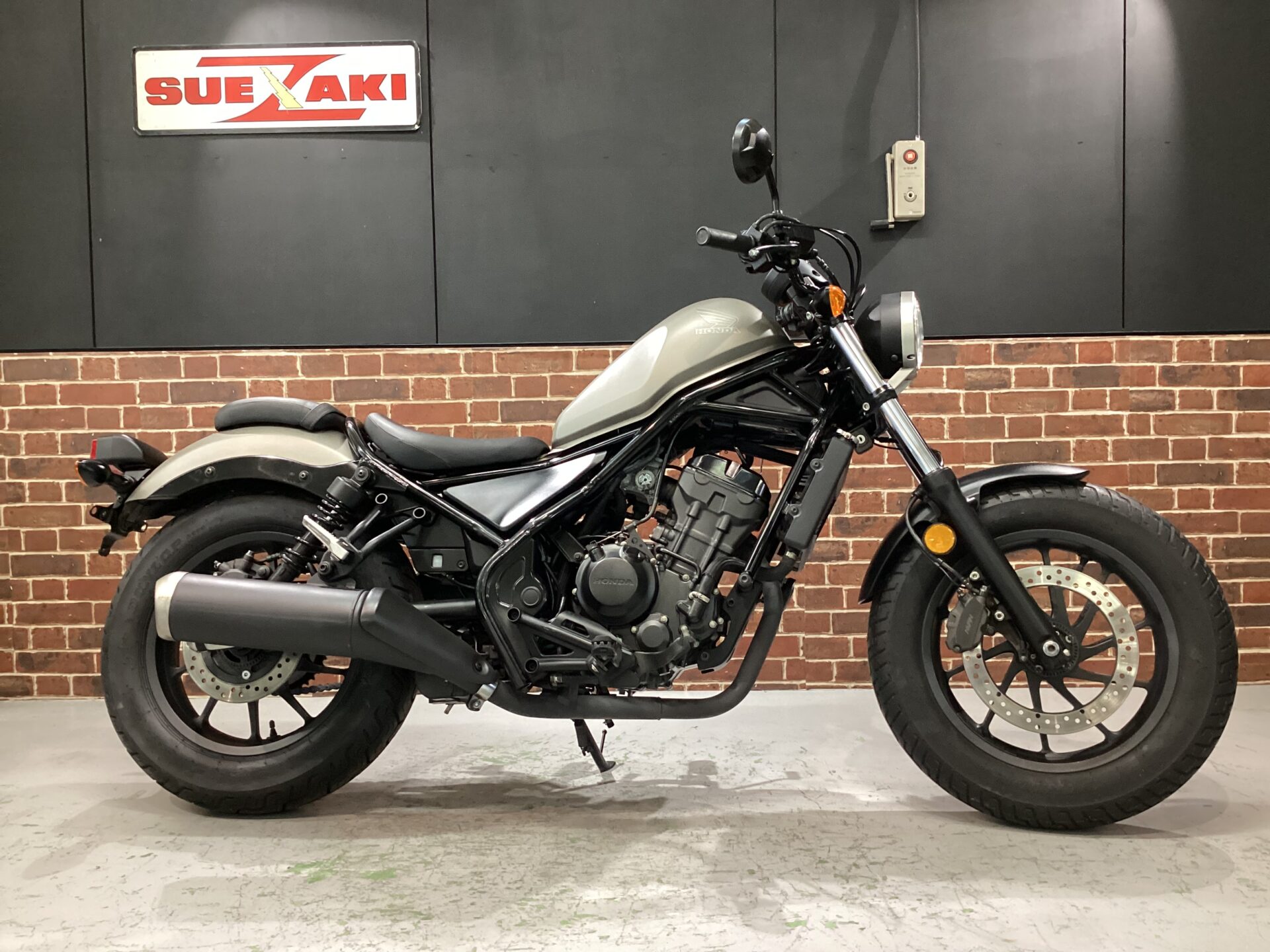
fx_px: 1137
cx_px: 635
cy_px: 476
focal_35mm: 31
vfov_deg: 45.4
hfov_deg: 58.4
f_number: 2.4
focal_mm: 3.3
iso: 320
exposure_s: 1/40
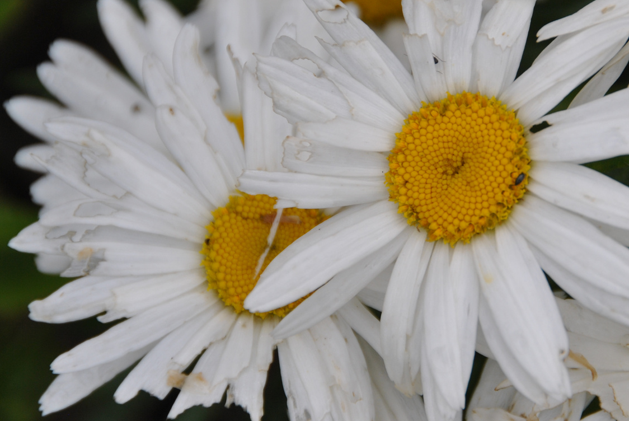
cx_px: 423
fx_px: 5085
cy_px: 153
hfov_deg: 7.1
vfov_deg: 4.7
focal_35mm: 291
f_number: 6
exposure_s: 1/800
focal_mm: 135
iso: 200
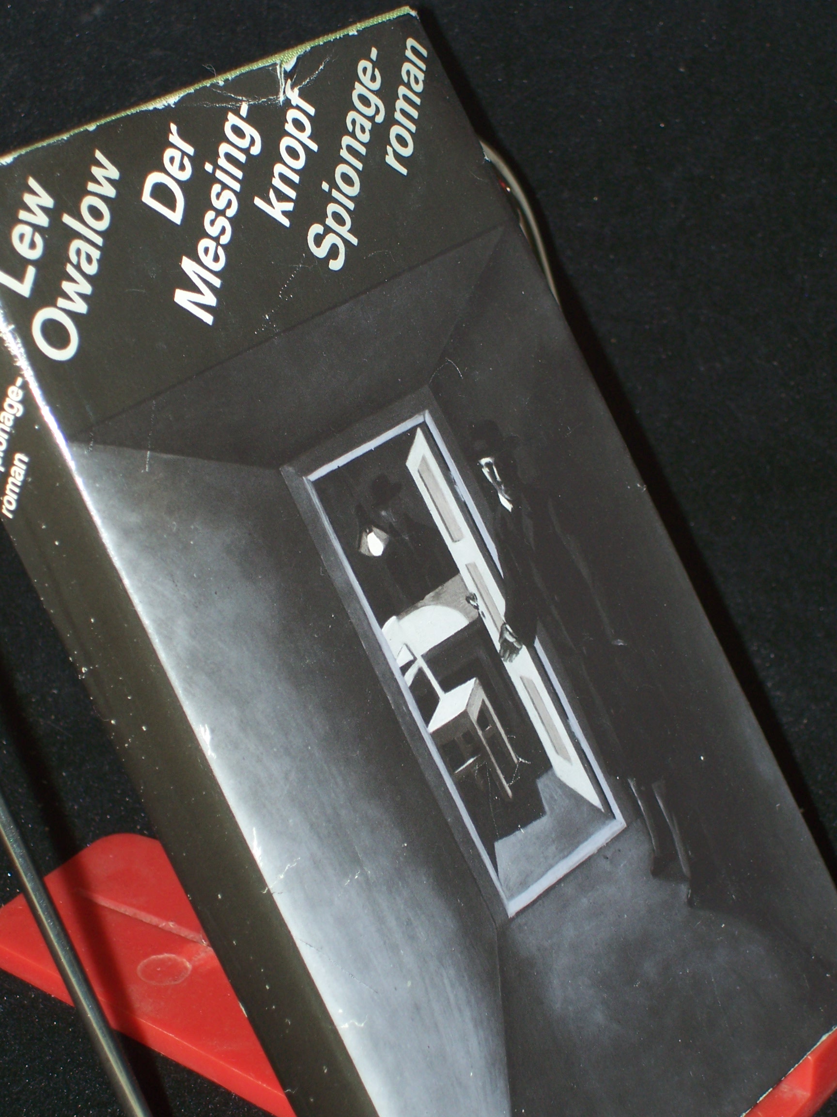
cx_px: 418
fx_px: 3288
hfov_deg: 14.5
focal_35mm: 102
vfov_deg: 19.3
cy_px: 558
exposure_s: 1/100
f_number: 4.6
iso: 80
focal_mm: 16.8
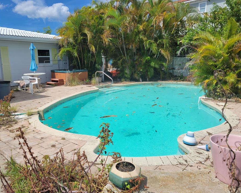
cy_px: 95
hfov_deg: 62.1
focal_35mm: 28
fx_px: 200
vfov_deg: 51.5
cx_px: 109
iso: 40
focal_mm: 5.4
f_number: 1.8
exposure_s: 1/4692
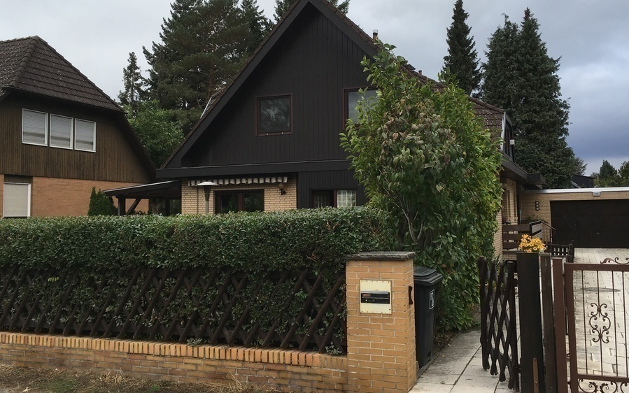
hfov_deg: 55.3
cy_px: 172
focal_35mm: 35
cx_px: 335
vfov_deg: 36.2
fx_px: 600
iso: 25
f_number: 2.2
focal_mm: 4.15
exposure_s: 1/674
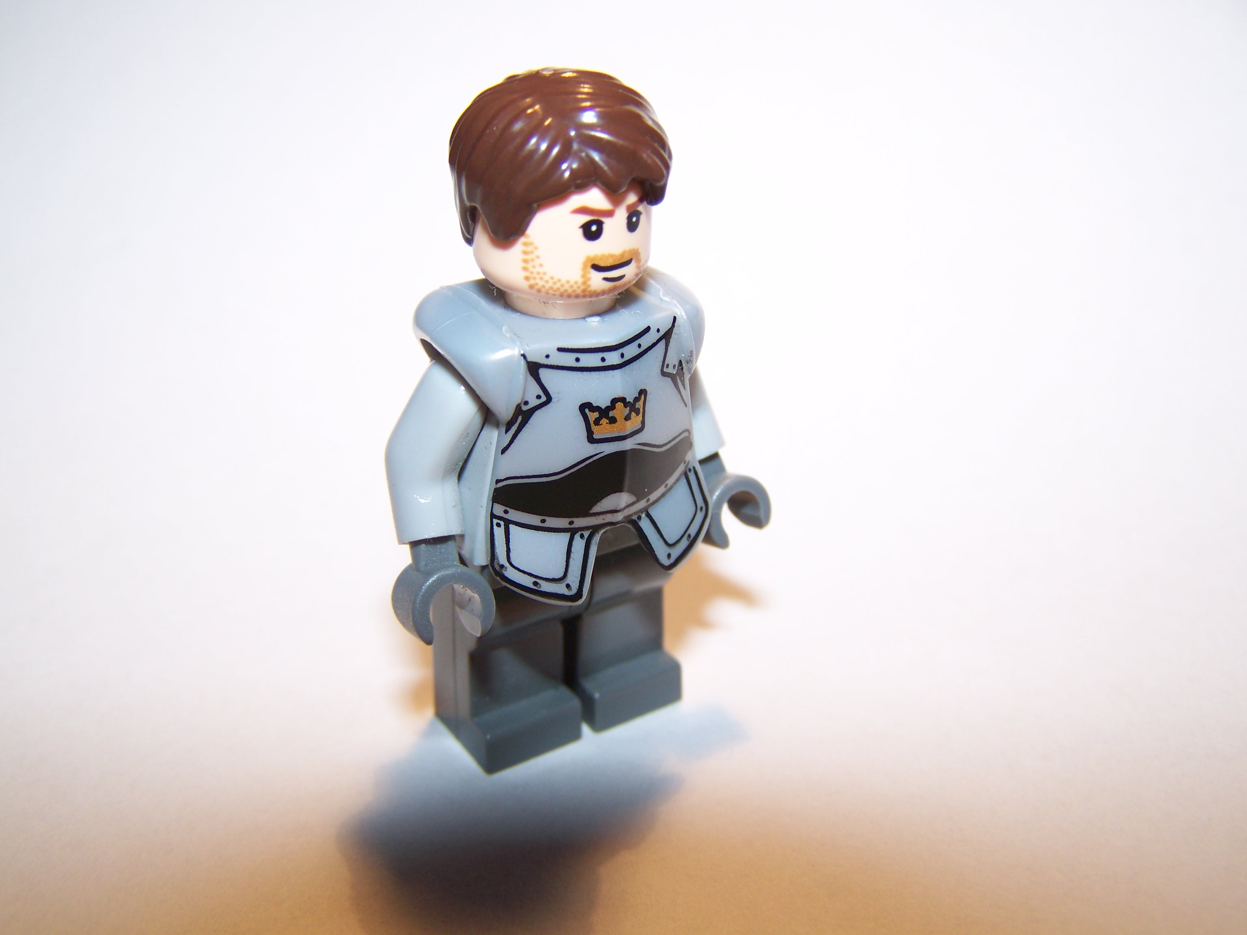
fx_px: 1369
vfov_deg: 37.7
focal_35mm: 38
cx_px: 624
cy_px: 468
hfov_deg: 49.0
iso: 64
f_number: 2.8
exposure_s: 1/100
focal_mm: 6.3
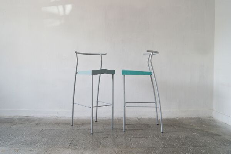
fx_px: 192
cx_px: 116
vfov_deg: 43.6
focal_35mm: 30
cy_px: 77
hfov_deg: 61.9
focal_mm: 20
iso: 400
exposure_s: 1/80
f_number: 5.6
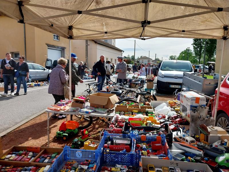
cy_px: 86
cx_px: 114
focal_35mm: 26
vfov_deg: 53.1
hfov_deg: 67.3
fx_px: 172
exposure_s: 1/951
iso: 25
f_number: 1.8
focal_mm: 4
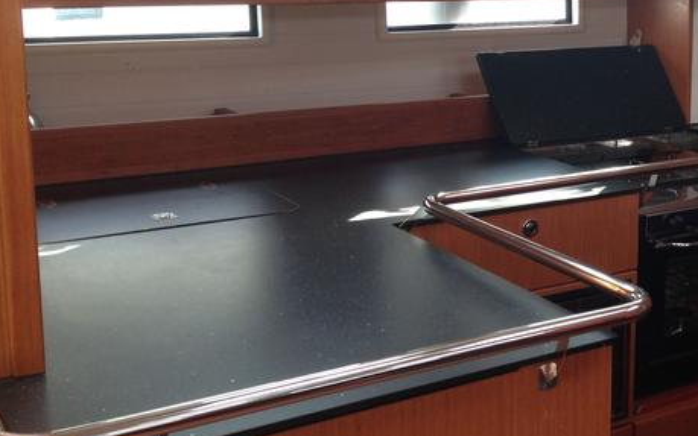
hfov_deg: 32.1
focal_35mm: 61
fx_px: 1161
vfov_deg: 21.2
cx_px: 604
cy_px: 137
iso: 50
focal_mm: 4.12
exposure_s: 1/40
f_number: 2.4
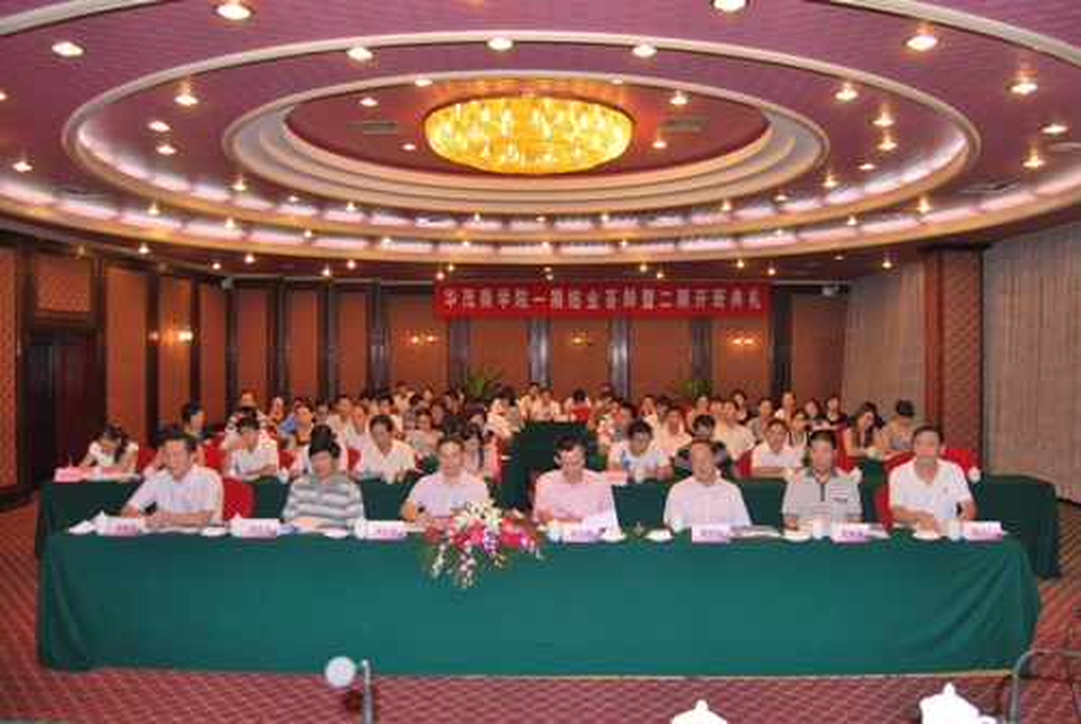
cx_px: 540
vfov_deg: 48.1
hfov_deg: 67.3
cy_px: 362
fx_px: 812
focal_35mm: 27
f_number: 3.5
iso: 200
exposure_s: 1/60
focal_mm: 18
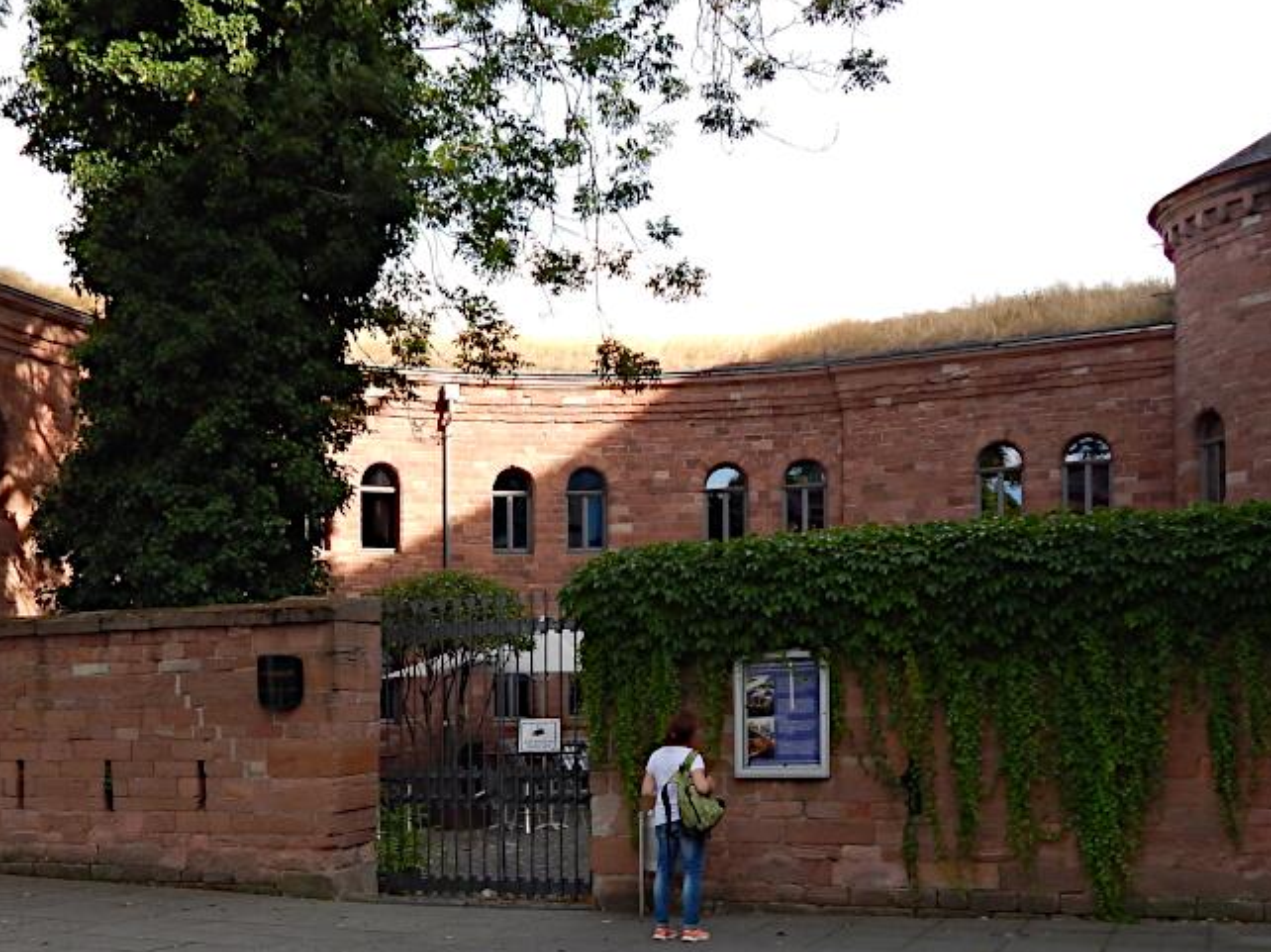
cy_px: 718
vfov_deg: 32.9
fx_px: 1578
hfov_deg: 43.0
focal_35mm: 43
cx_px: 380
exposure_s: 1/500
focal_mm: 4
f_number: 3
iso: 125
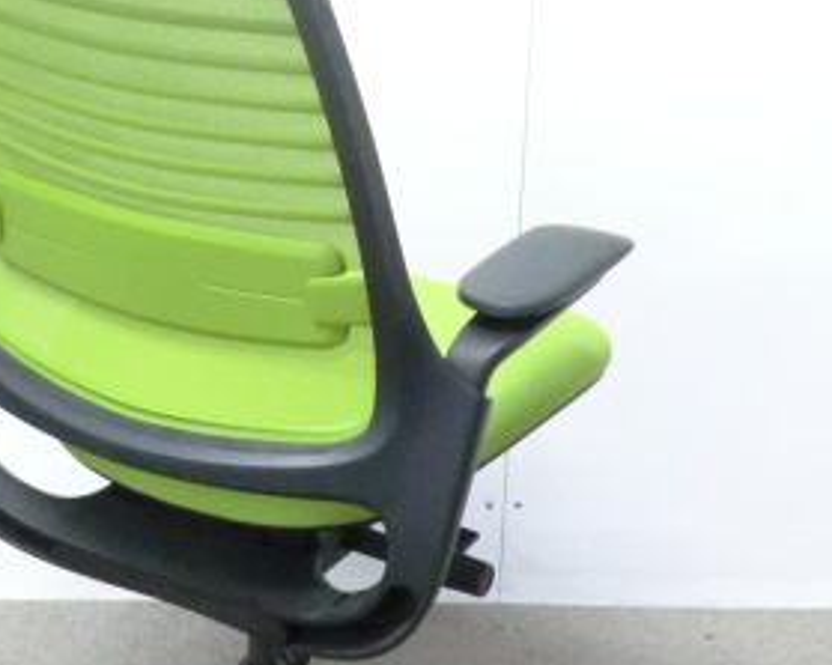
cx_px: 286
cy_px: 406
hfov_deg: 22.4
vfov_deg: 18.0
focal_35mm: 85
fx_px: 2092
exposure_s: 1/20
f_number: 3.9
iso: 800
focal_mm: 6.9
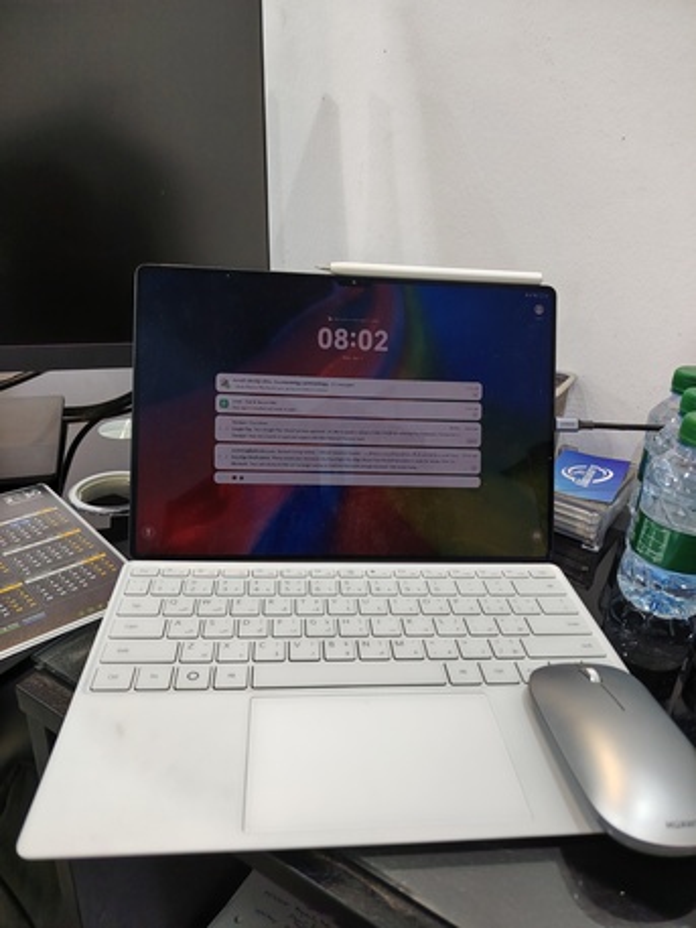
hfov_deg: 56.8
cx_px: 348
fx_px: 643
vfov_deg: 71.6
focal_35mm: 24
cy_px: 464
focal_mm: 5.25
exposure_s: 1/33.3
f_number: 1.75
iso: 366
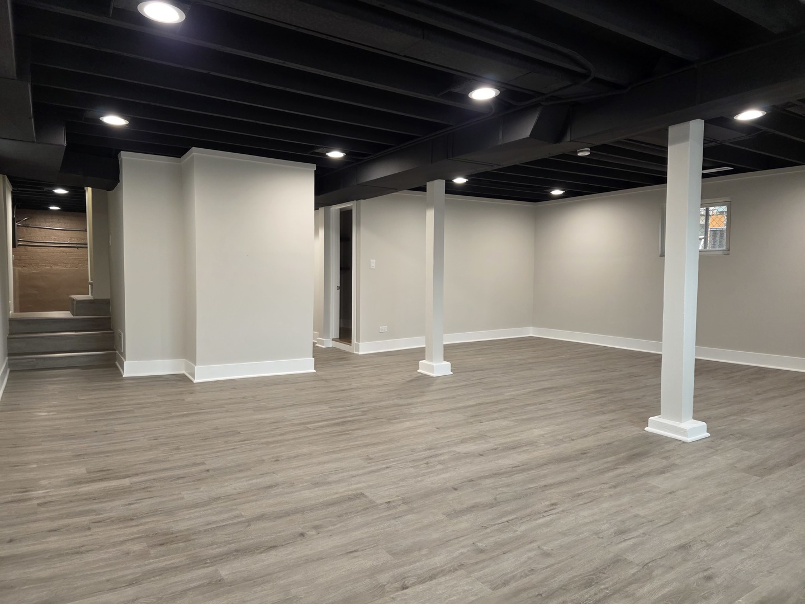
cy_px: 302
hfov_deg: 73.9
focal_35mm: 23
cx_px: 402
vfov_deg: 58.9
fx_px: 535
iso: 400
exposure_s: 1/120
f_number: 1.7
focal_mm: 6.3
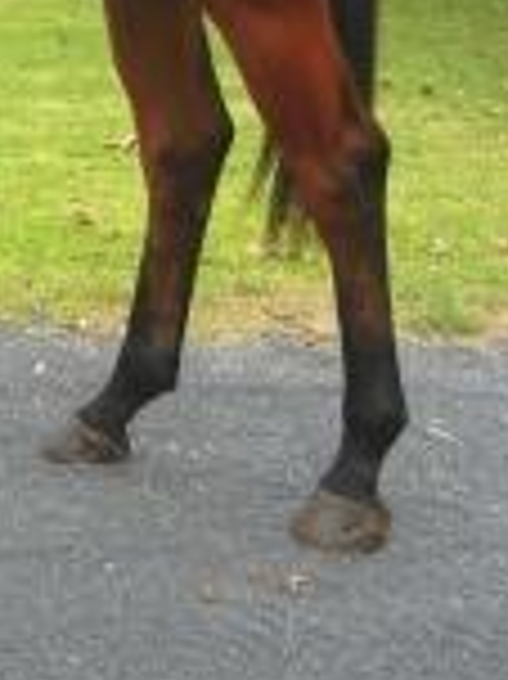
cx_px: -261
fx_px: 1744
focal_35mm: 89
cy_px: -50
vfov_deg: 21.0
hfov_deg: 15.3
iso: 160
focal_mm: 5.4
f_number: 3.5
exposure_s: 1/303
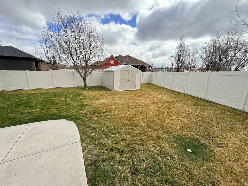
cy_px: 93
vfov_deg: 85.7
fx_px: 100
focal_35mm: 14
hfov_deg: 102.1
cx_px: 124
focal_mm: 2.22
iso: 50
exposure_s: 1/942
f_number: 2.2
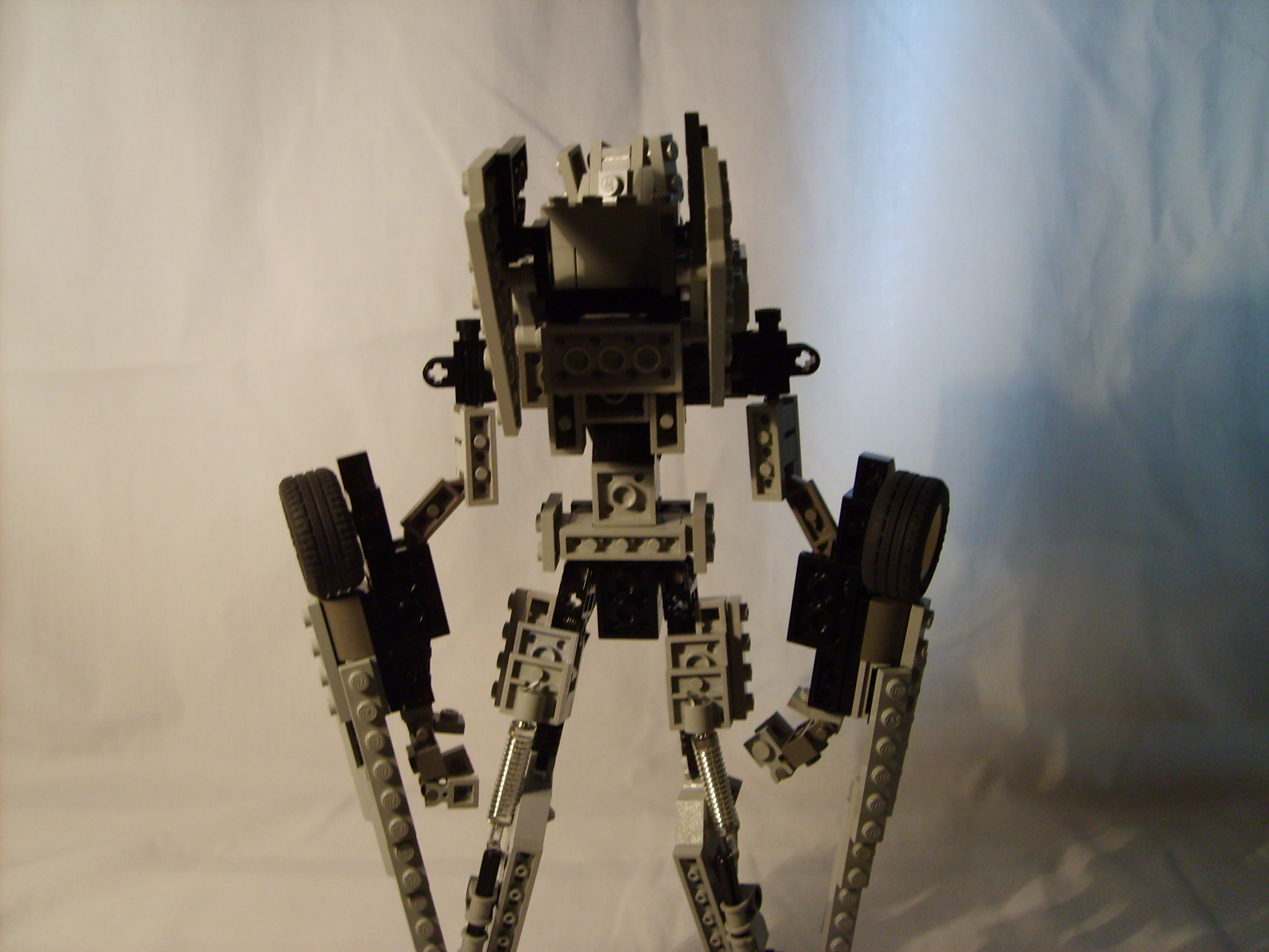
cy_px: 476
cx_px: 634
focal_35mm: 35
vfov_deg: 40.7
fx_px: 1283
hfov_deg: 52.6
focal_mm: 5.8
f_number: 2.8
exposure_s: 1/30
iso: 106
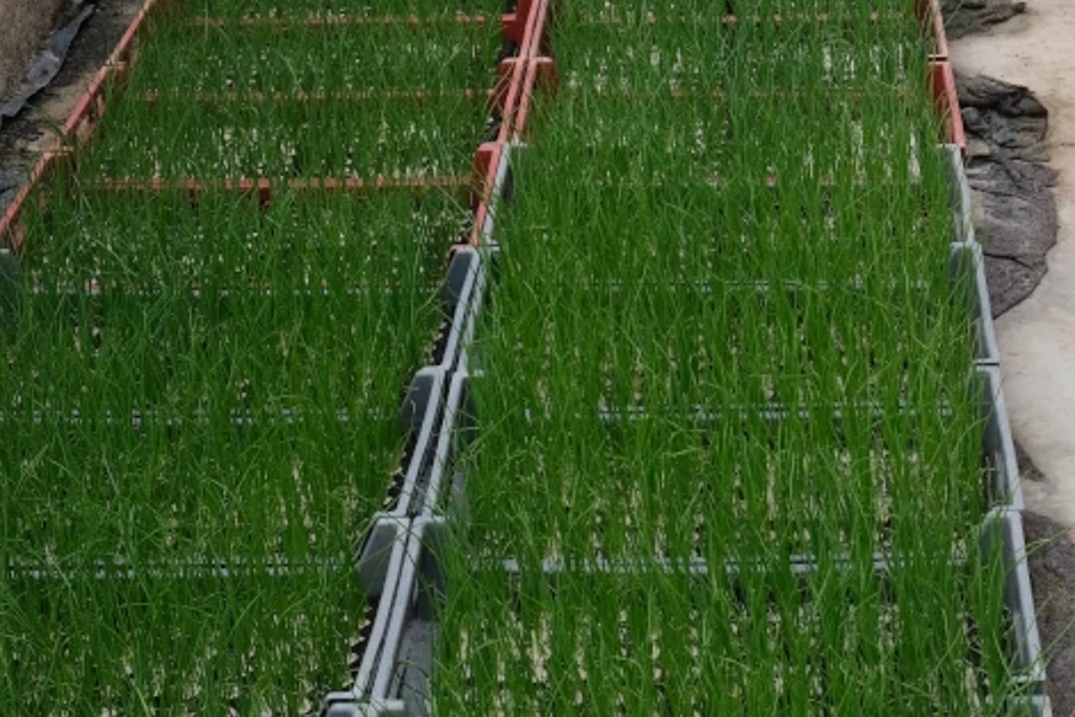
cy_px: -30
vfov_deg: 13.2
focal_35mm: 102
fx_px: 3046
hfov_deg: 19.8
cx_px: 872
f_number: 5
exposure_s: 1/150
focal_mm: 26.5
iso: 160
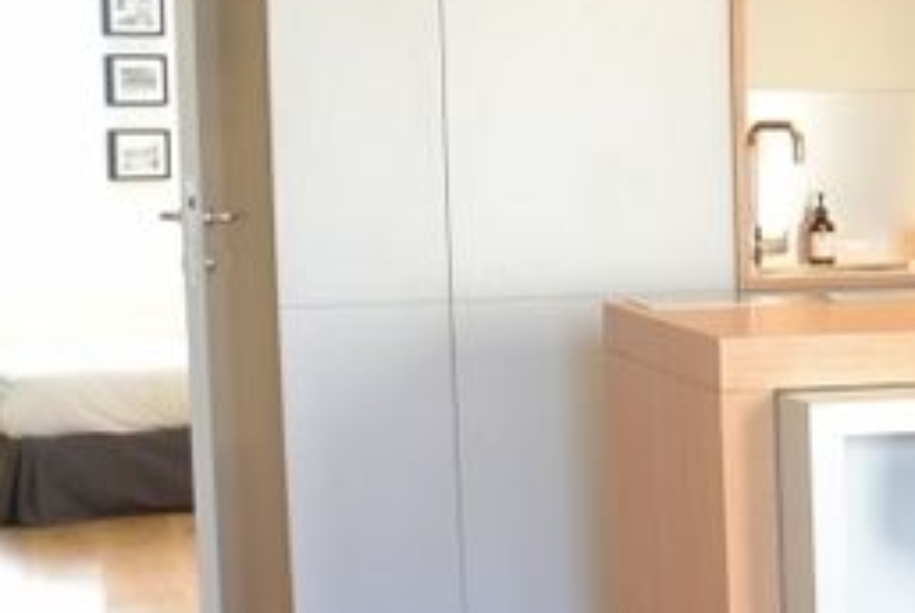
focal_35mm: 105
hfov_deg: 16.1
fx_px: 2672
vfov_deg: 13.1
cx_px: 1688
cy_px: 337
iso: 100
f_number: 3.5
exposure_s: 1/5
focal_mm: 18
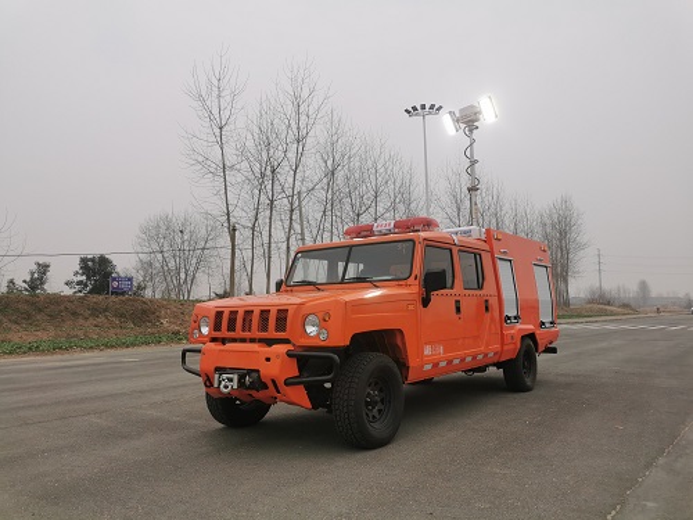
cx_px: 346
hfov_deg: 65.3
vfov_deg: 51.4
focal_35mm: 27
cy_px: 260
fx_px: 541
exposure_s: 1/217
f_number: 1.8
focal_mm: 5.58
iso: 50
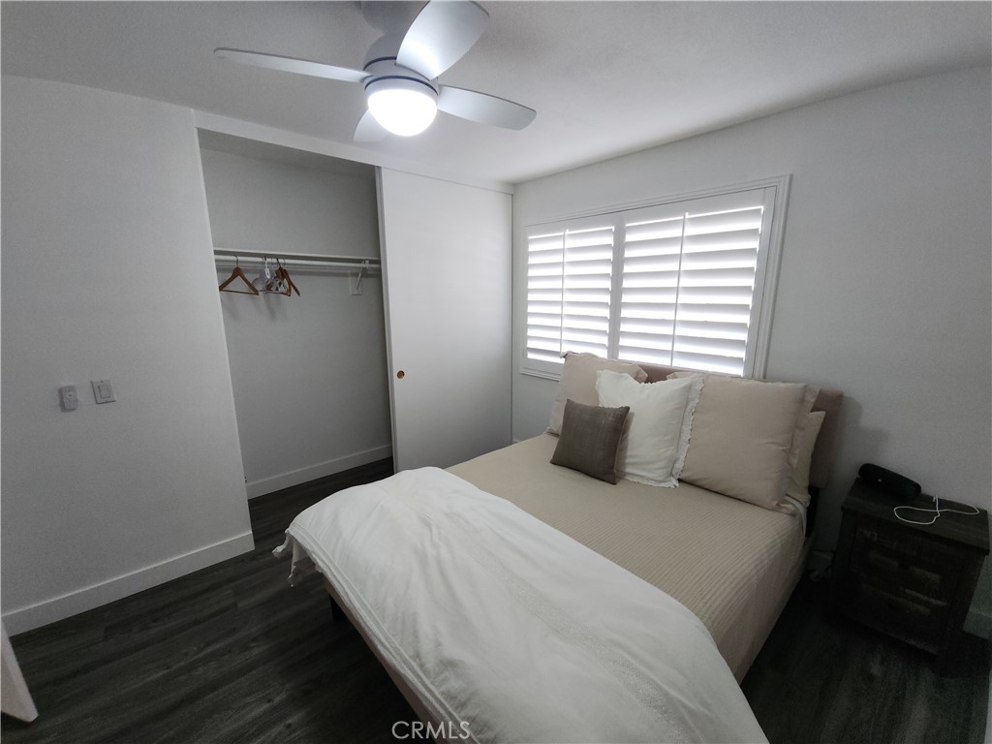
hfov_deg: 106.2
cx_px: 496
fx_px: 373
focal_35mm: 13
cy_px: 372
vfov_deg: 89.9
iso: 100
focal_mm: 2.2
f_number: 2.2
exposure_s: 1/60
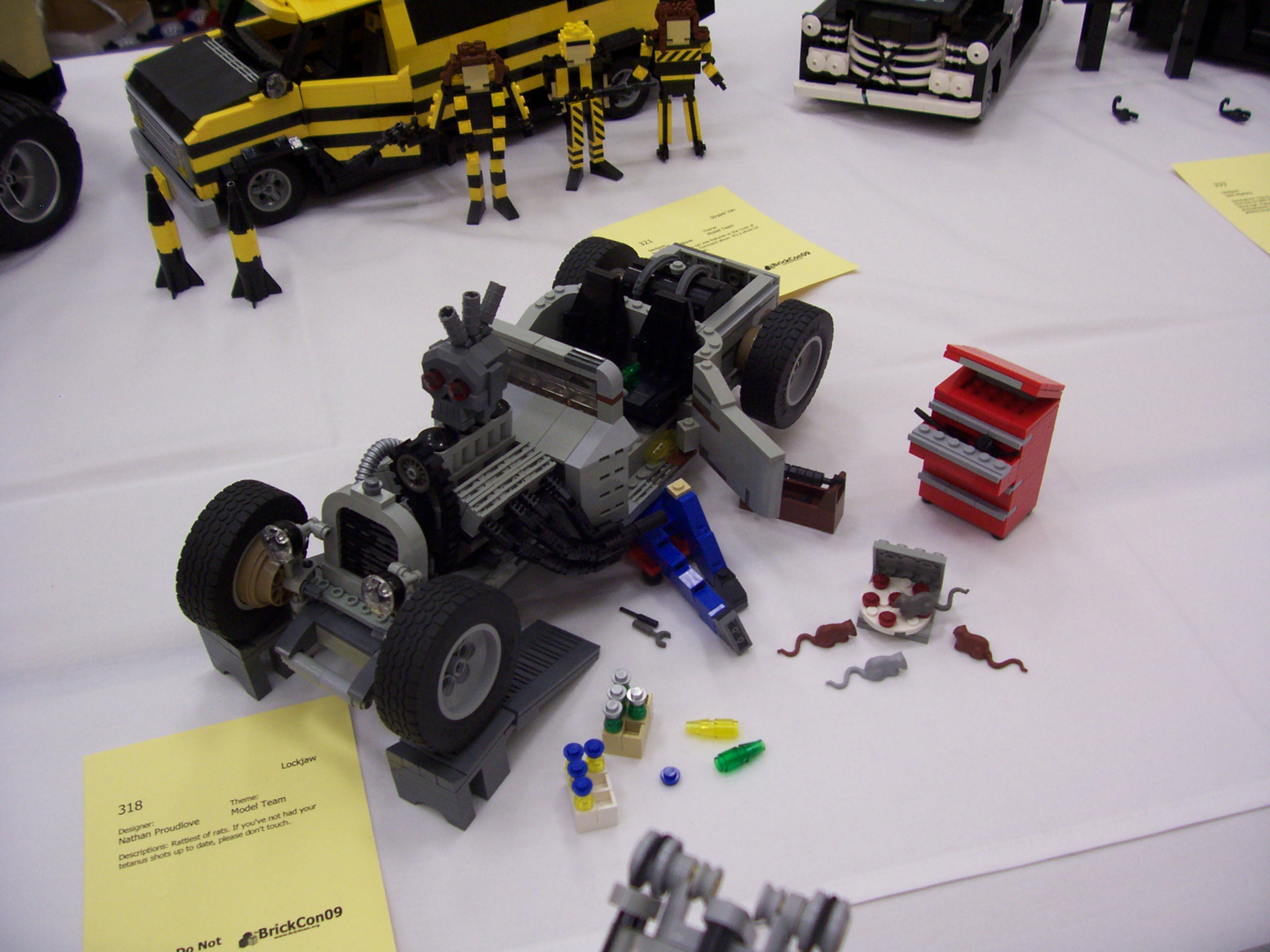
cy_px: 476
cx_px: 635
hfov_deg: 54.0
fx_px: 1247
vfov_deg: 41.8
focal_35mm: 34
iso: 106
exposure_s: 1/32
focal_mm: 5.6
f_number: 2.7
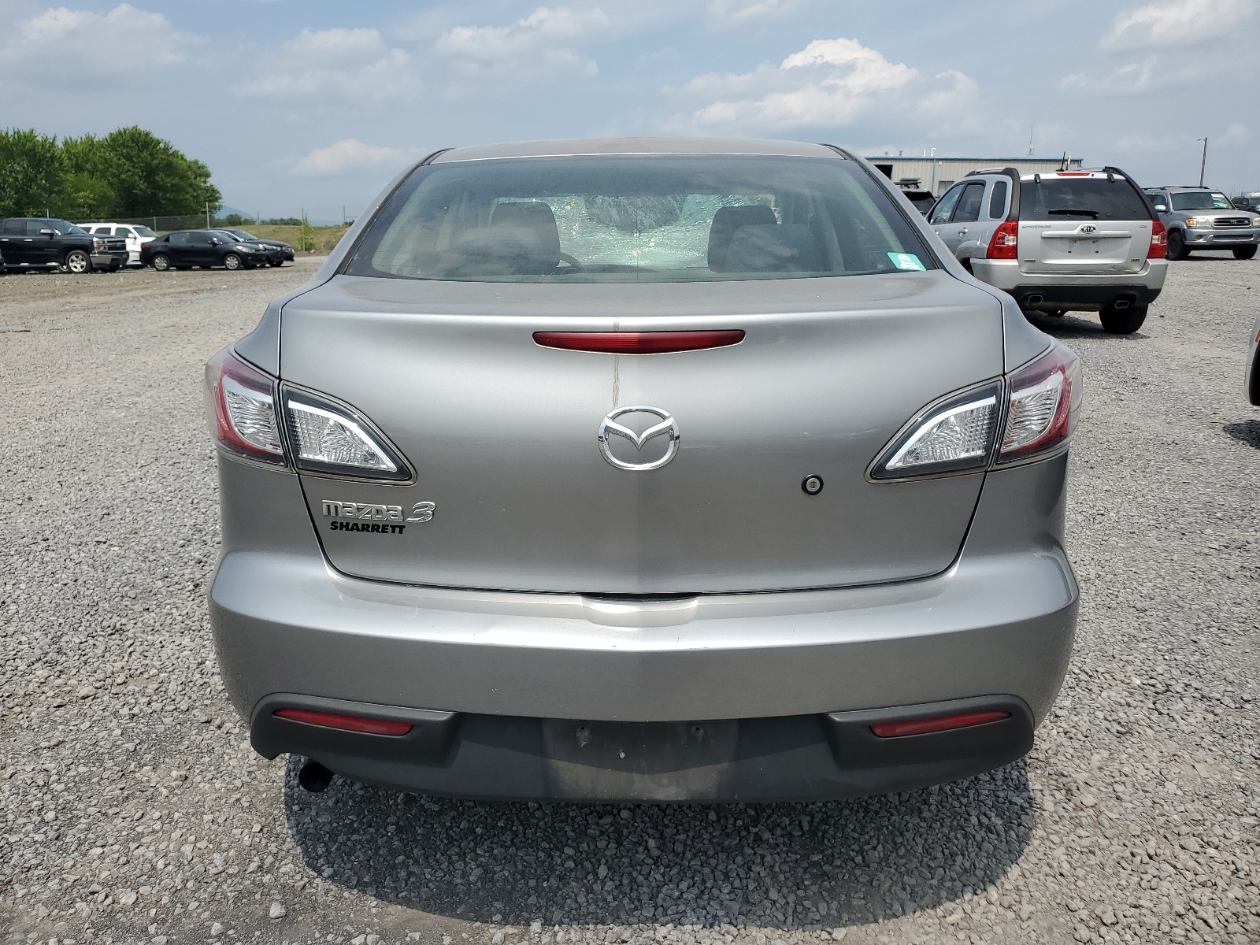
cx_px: 630
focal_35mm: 26
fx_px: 946
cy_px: 472
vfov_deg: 53.1
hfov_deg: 67.3
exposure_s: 1/5000
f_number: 1.5
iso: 50
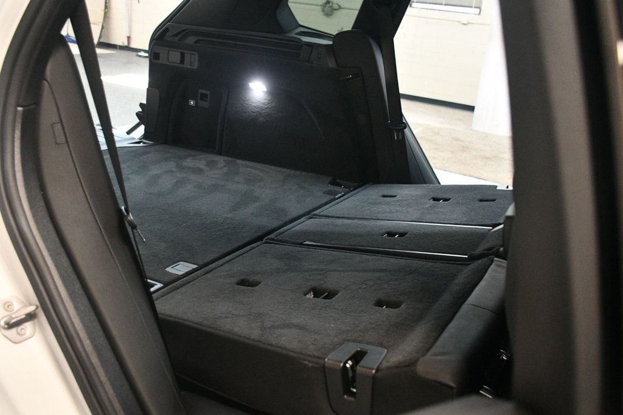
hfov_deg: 55.8
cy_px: 208
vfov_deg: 38.9
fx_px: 588
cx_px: 312
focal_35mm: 34
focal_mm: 23
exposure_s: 1/60
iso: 3200
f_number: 3.8
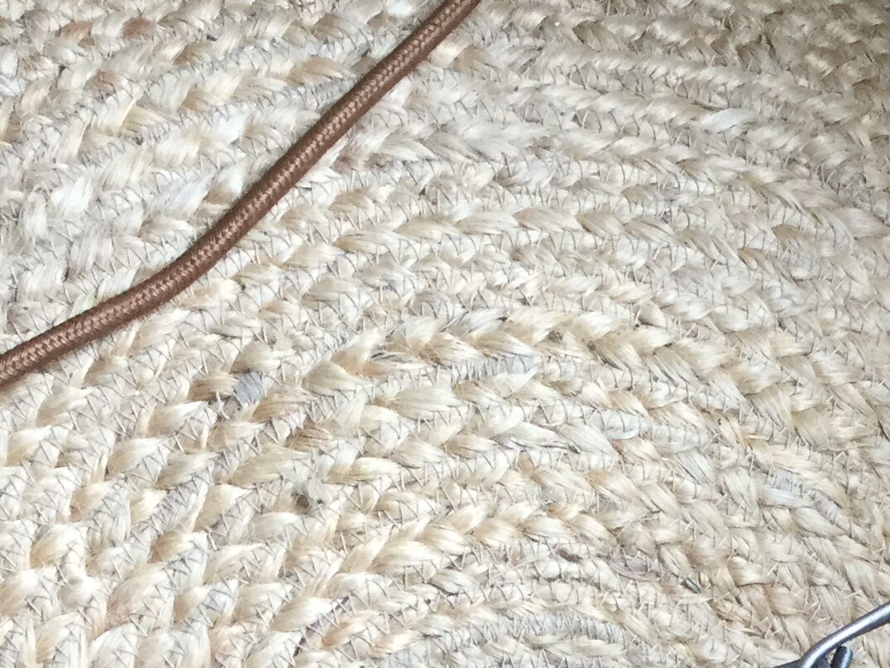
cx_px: 504
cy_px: 955
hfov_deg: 20.9
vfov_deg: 14.8
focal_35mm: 94
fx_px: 2417
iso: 50
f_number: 2.4
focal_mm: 3.3
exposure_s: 1/30
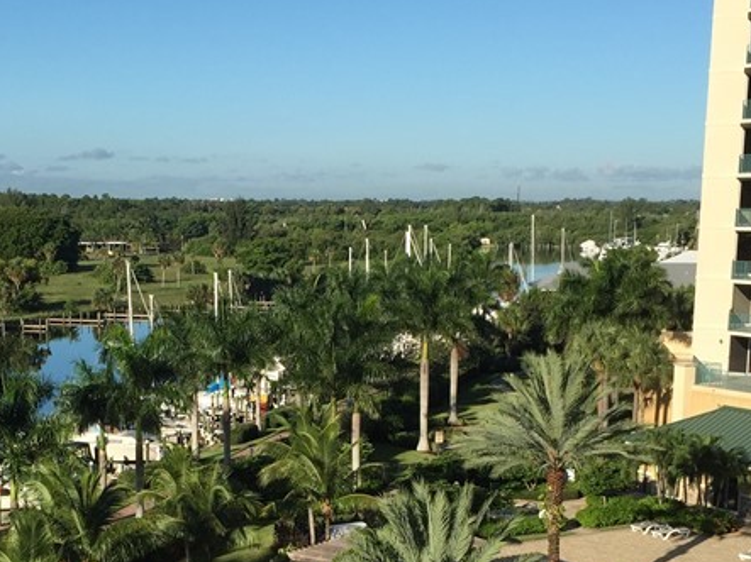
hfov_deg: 28.9
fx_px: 1453
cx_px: 281
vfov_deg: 21.4
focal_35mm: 67
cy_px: 504
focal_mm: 4.15
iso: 32
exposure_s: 1/1799
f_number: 2.2
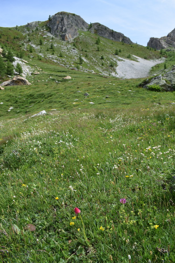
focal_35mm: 27
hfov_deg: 47.9
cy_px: 132
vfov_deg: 67.4
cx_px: 88
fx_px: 197
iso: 200
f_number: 8
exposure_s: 1/400
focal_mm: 18
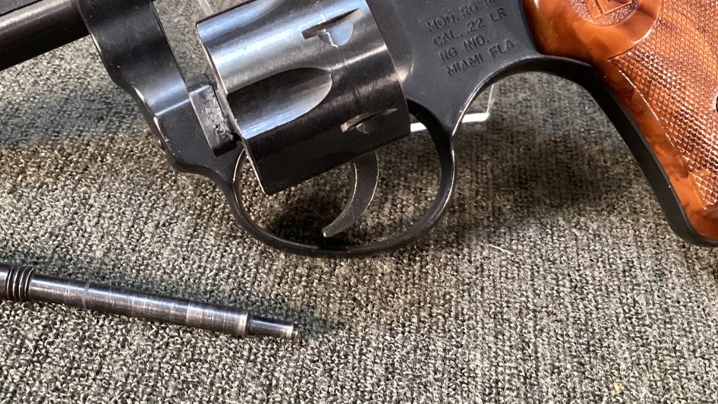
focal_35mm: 54
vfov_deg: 22.1
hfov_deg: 38.4
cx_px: 302
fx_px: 1028
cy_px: 124
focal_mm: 3.3
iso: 250
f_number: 2.4
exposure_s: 1/60
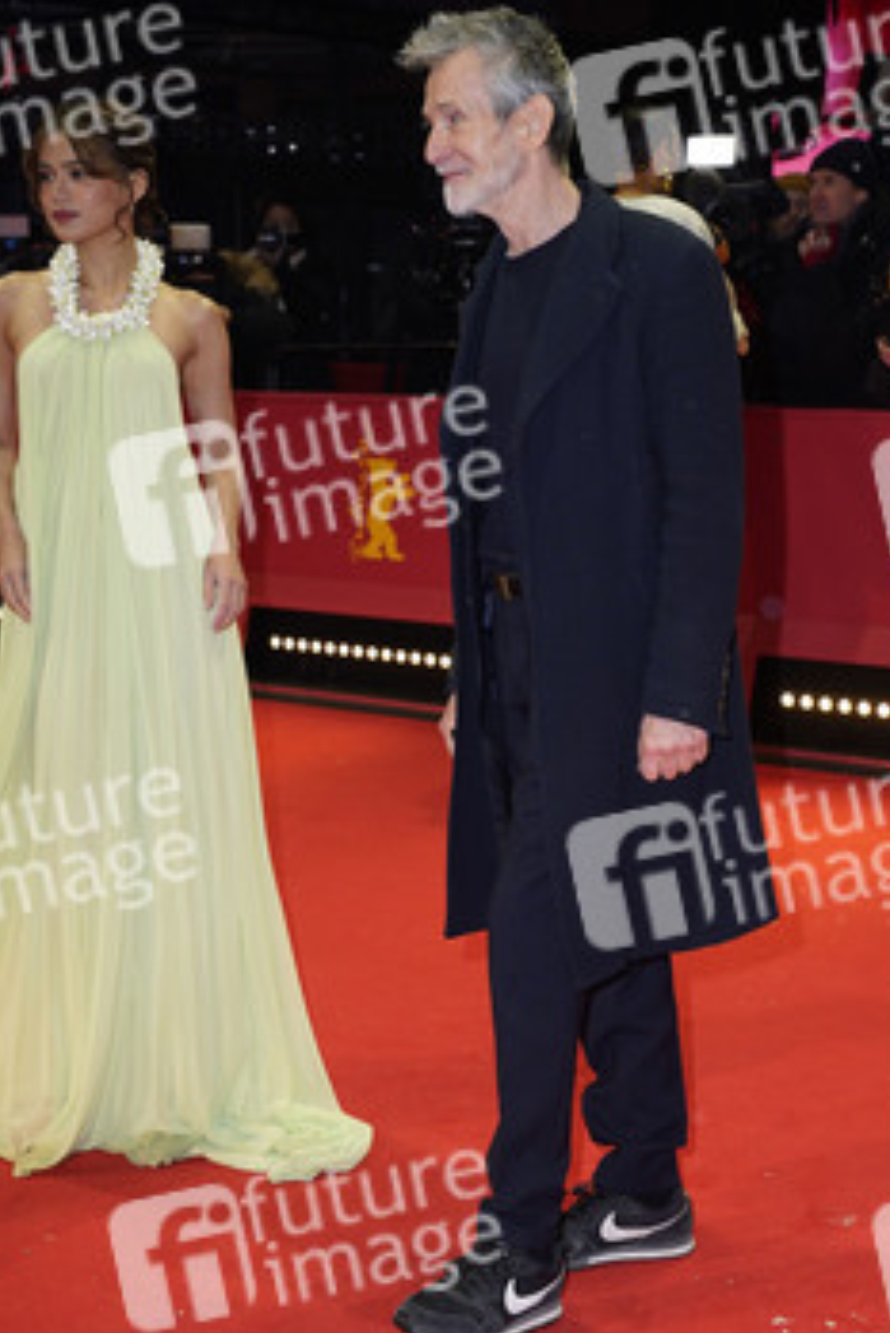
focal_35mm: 55
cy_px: 668
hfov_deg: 24.6
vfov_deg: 36.2
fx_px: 2037
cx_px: 416
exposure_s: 1/160
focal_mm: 48
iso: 800
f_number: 5.6
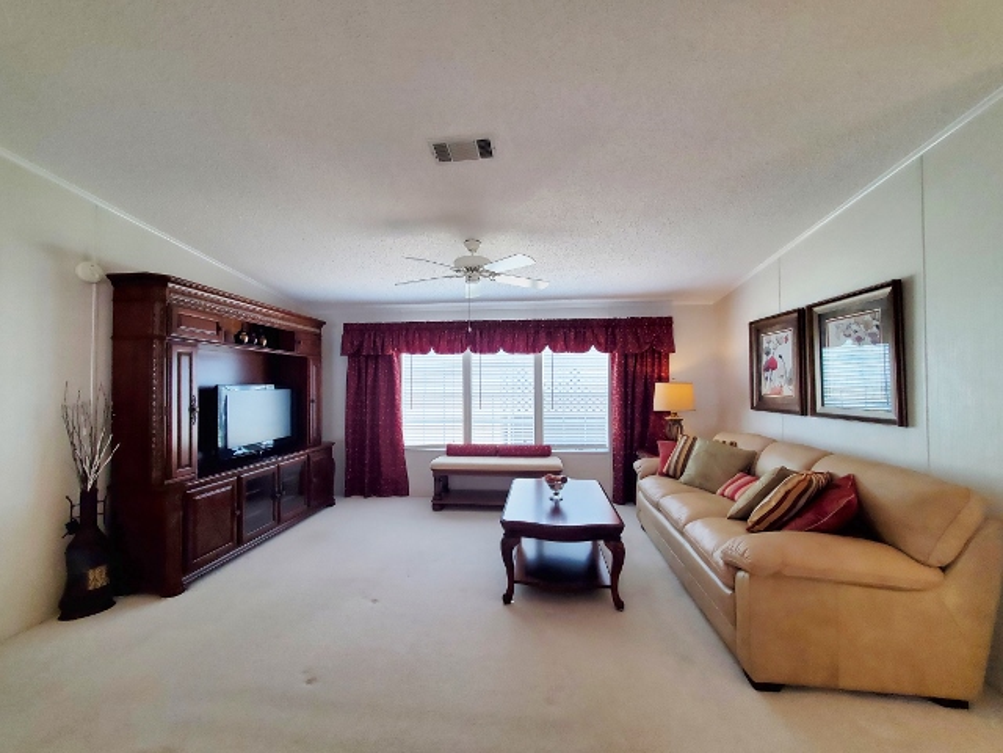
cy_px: 376
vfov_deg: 89.9
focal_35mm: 13
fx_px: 377
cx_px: 502
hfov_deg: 106.2
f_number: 2.2
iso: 64
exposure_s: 1/60
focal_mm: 1.8
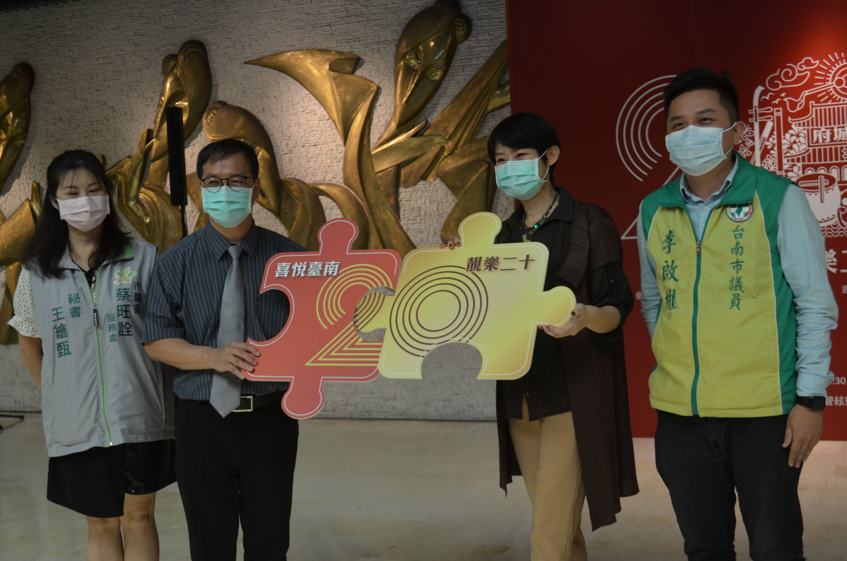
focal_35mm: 48
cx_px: 424
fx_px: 1127
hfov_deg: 41.2
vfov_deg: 28.0
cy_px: 280
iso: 400
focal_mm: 32
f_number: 4.8
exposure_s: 1/60
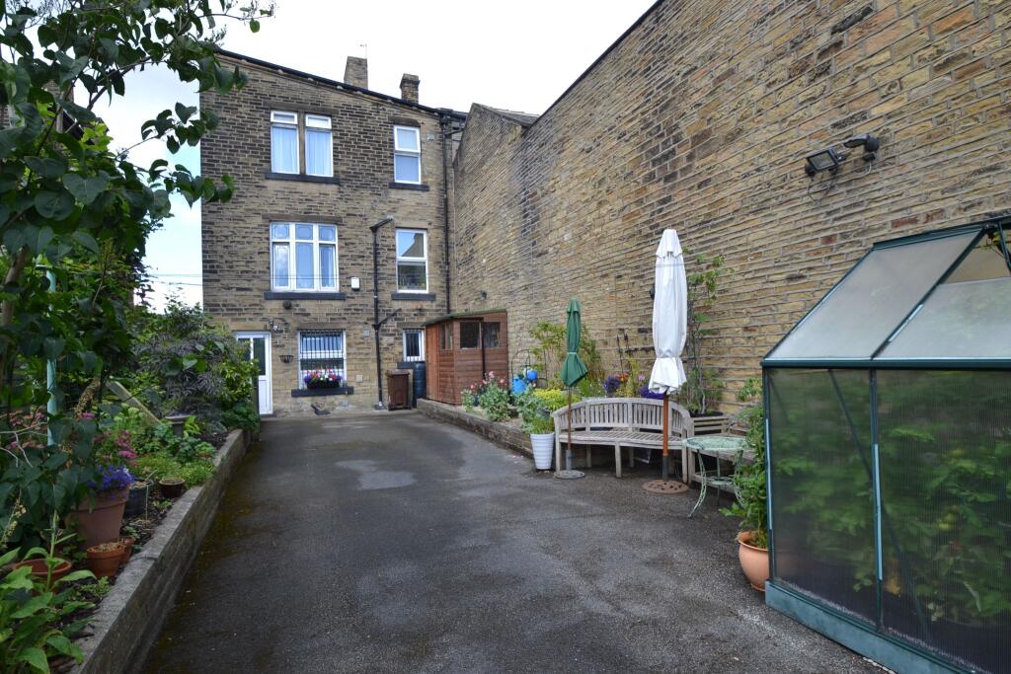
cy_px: 337
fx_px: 506
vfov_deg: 67.4
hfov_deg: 90.0
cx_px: 506
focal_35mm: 18
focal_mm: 12
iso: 110
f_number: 5.6
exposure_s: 1/125
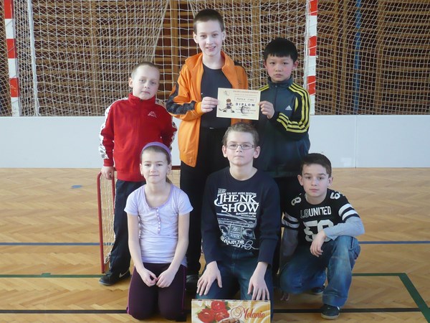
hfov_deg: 31.7
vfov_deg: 24.0
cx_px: 215
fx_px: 758
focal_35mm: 61
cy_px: 162
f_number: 3.2
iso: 200
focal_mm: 7.5
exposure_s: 1/60
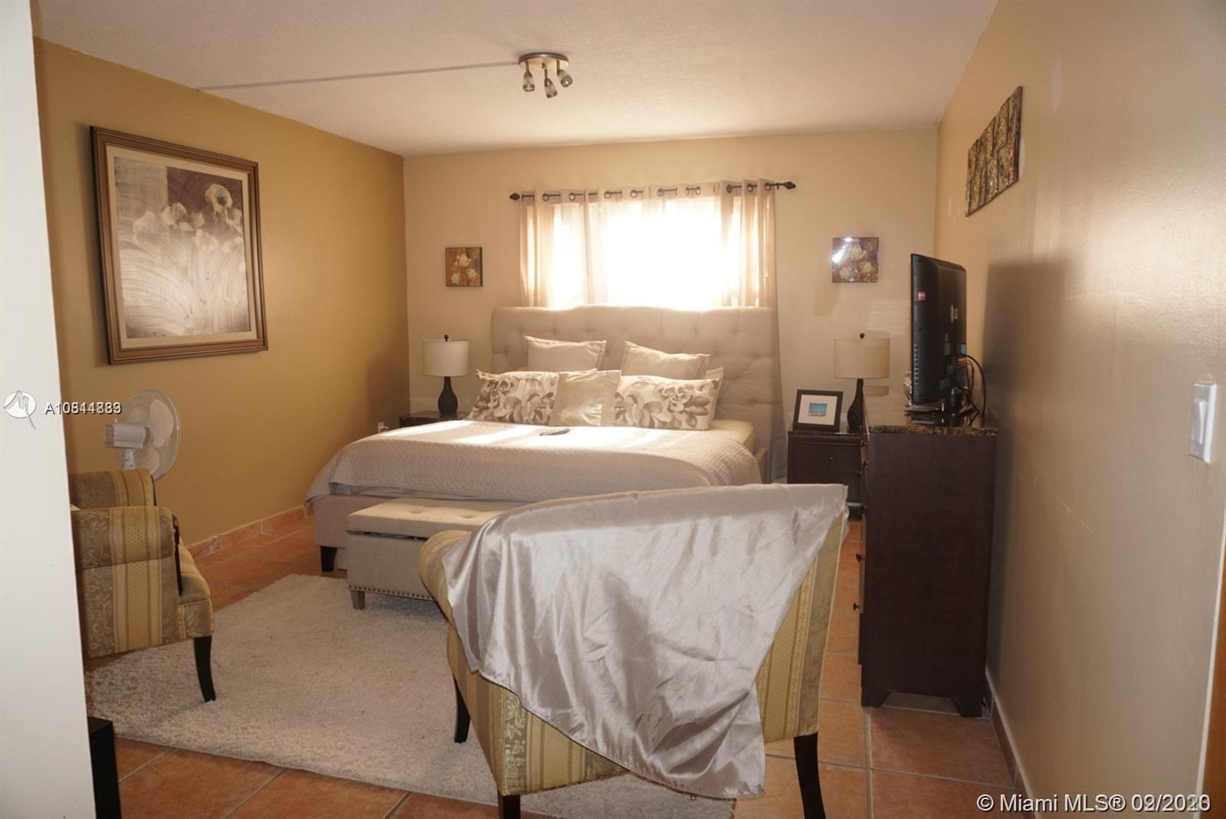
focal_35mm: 24
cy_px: 410
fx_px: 818
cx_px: 613
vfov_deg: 53.2
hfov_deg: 73.7
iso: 640
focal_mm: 16
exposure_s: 1/60
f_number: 4
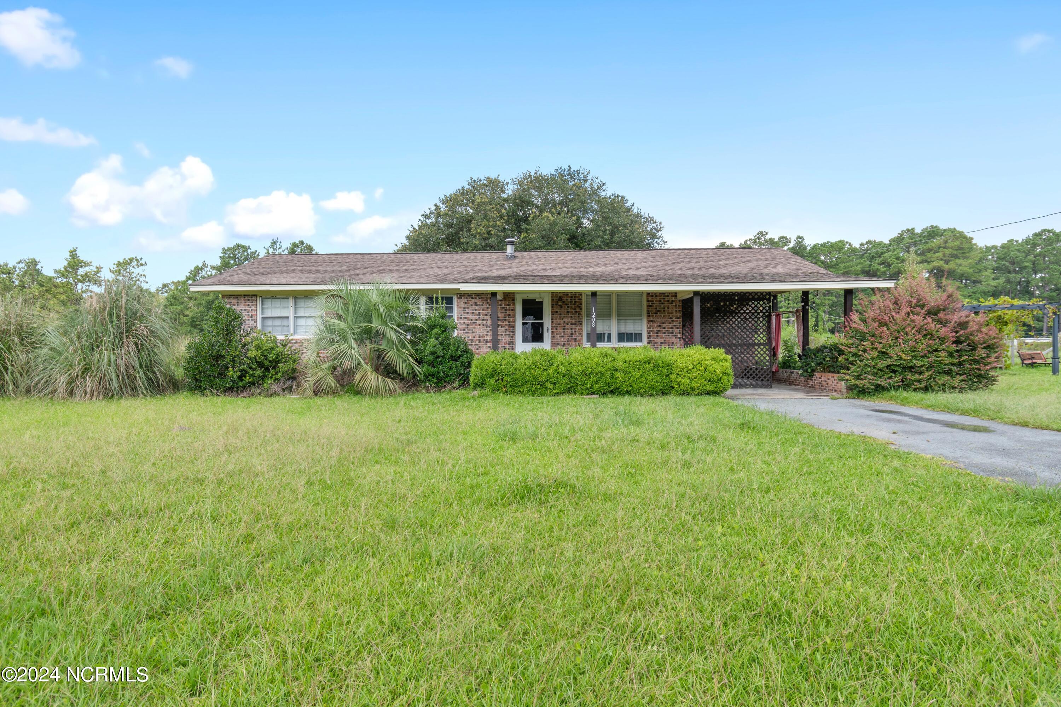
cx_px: 530
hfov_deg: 86.9
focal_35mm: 19
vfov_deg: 64.6
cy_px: 354
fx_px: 560
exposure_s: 1/100
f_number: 5
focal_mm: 13
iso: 100
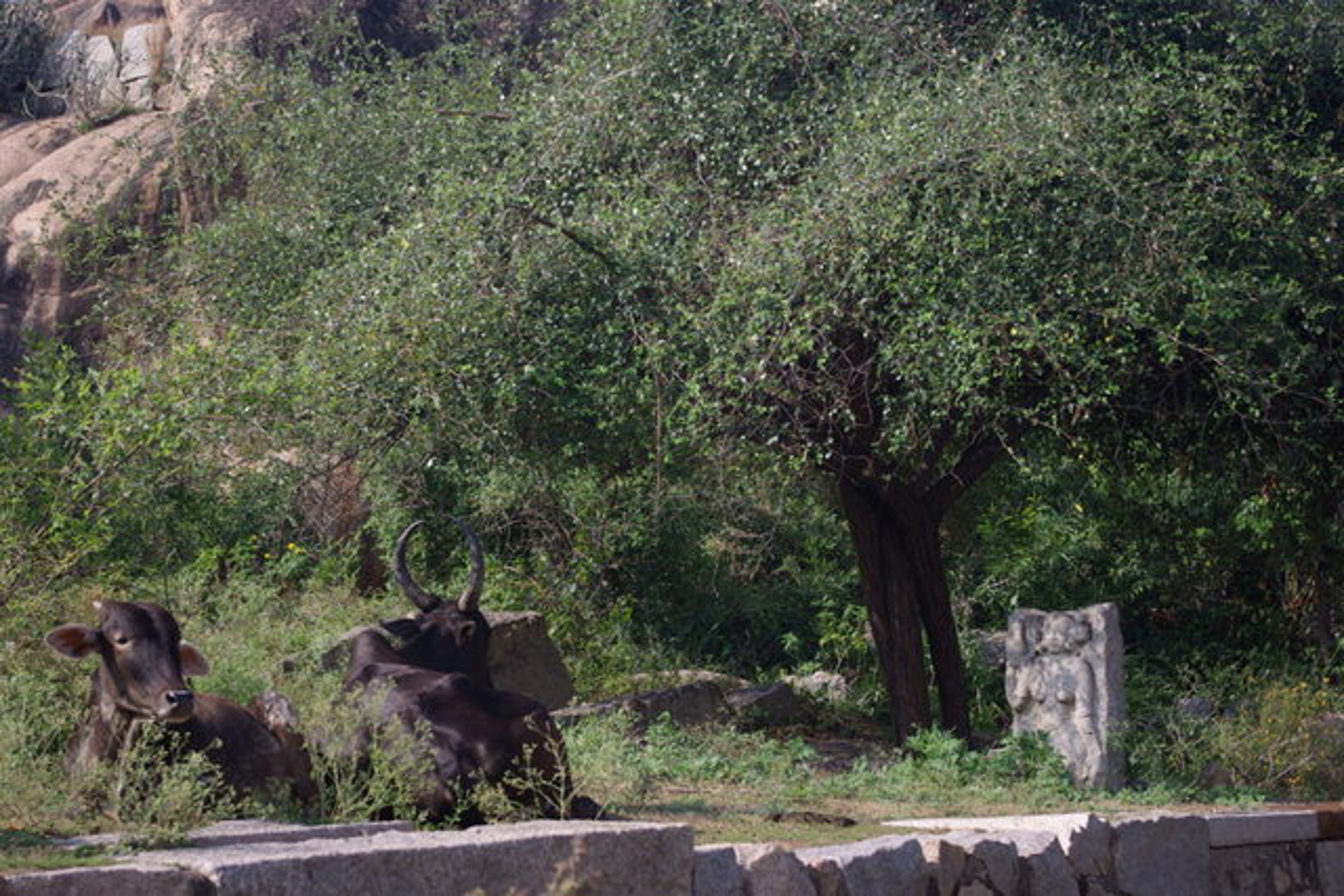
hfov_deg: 24.6
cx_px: 672
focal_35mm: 82
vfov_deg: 16.6
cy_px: 448
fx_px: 3080
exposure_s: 1/60
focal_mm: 55
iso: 100
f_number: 5.6
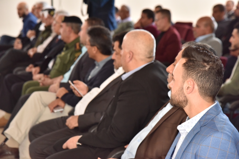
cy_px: 80
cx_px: 120
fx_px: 697
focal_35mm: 105
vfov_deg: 13.0
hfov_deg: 19.5
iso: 2500
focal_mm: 105
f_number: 6.3
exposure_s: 1/80
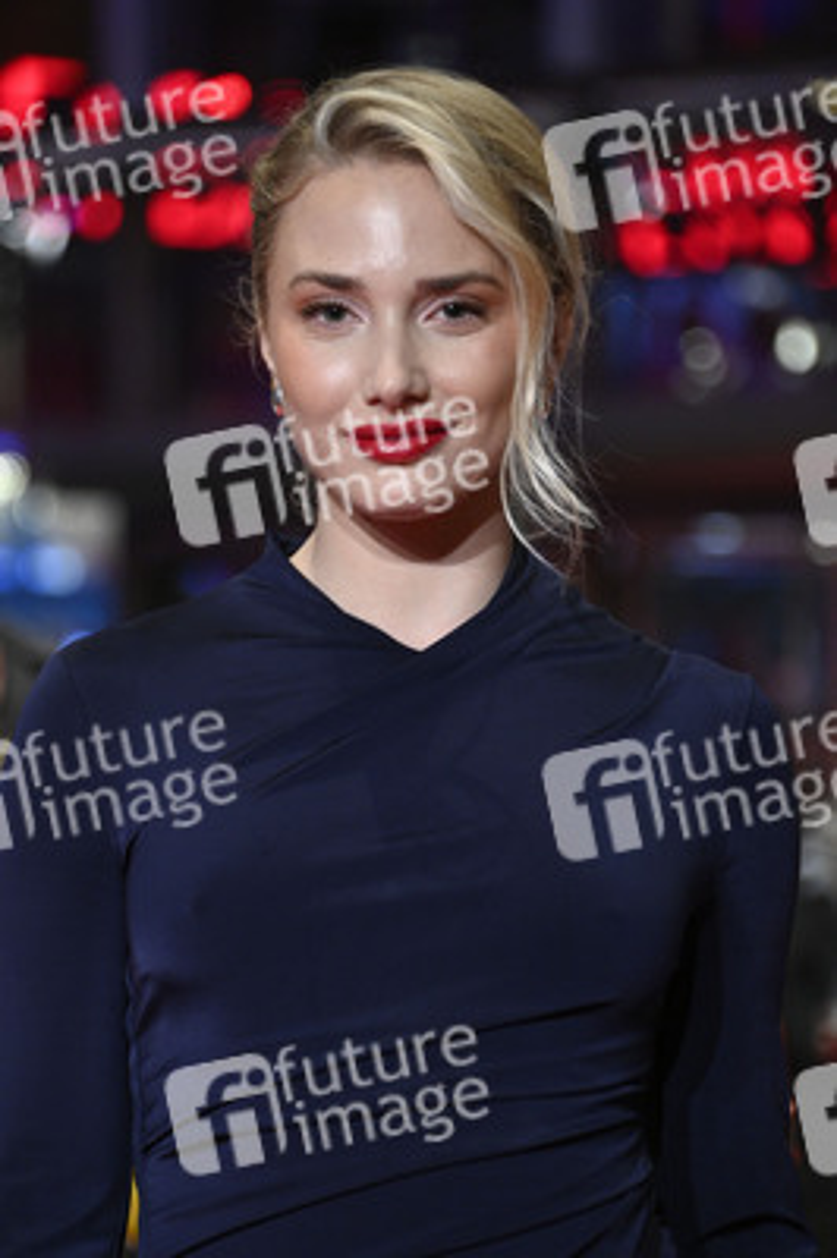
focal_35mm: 180
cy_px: 629
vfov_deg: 11.4
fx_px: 6288
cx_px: 418
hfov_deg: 7.6
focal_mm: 180
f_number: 5.6
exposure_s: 1/200
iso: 5000
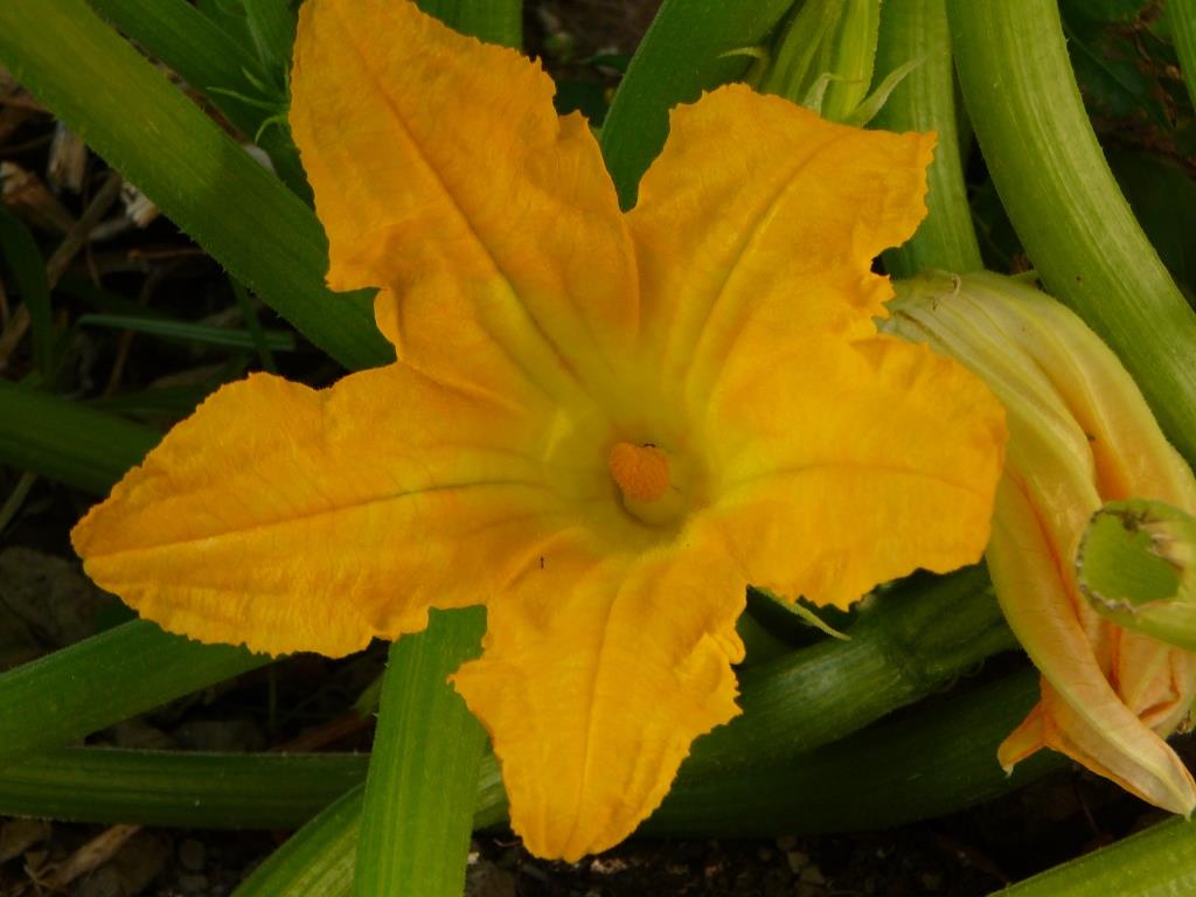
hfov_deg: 22.5
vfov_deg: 17.0
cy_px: 448
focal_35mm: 87
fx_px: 3006
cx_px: 598
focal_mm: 13
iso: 80
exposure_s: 1/80
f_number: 3.8
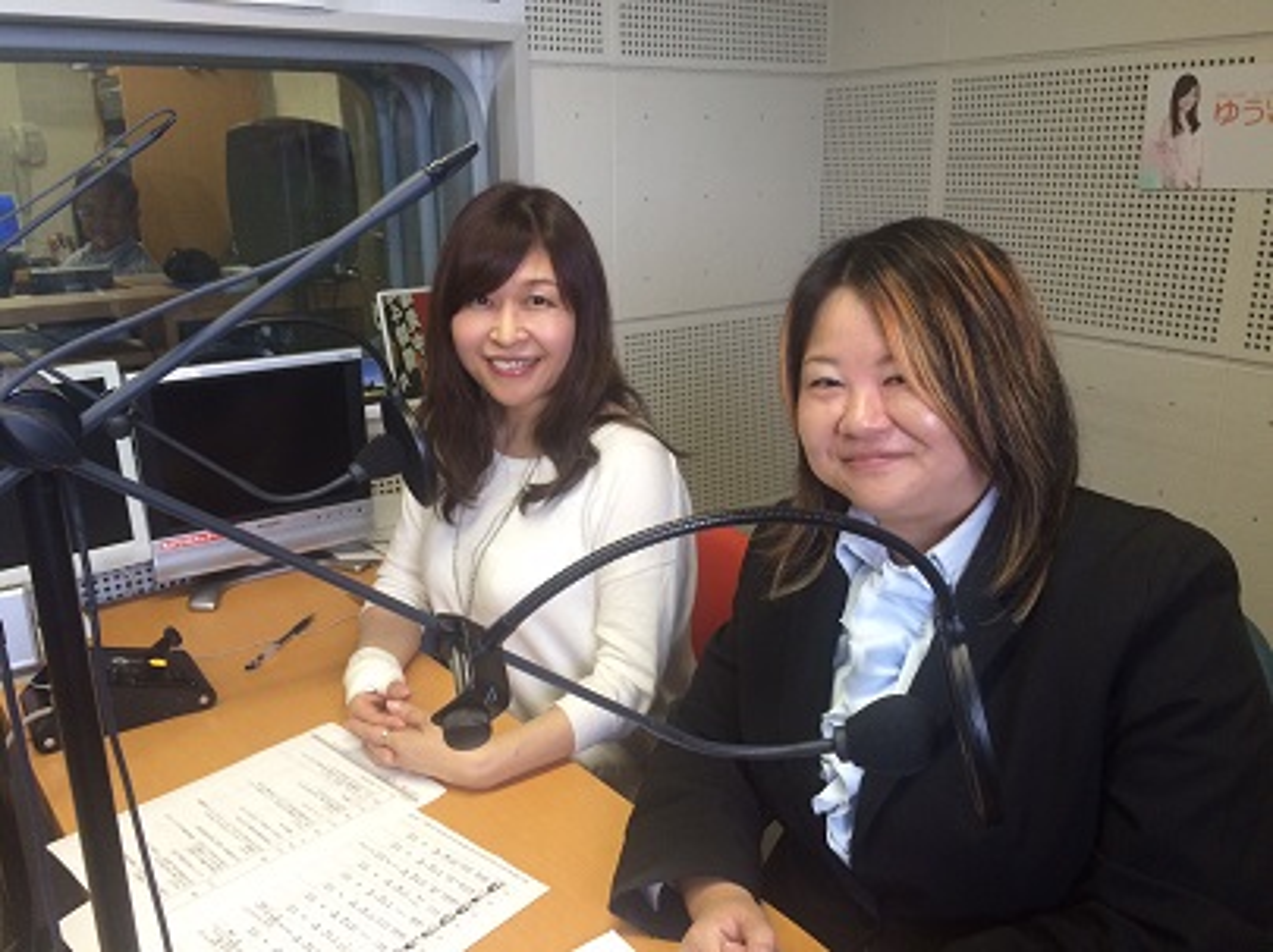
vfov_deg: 48.2
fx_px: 1066
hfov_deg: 61.7
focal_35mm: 29
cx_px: 636
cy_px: 476
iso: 80
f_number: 2.2
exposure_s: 1/33
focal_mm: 4.15
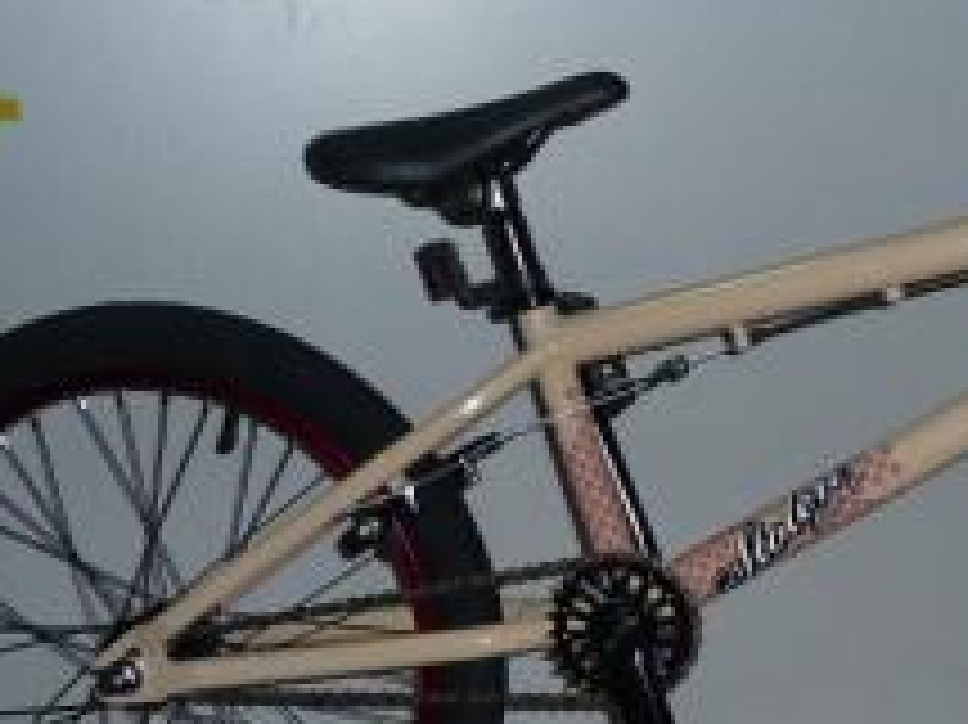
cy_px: 414
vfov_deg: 20.7
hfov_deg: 26.7
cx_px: 815
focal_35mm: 71
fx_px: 1984
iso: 100
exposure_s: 1/30
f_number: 3.3
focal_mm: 4.7
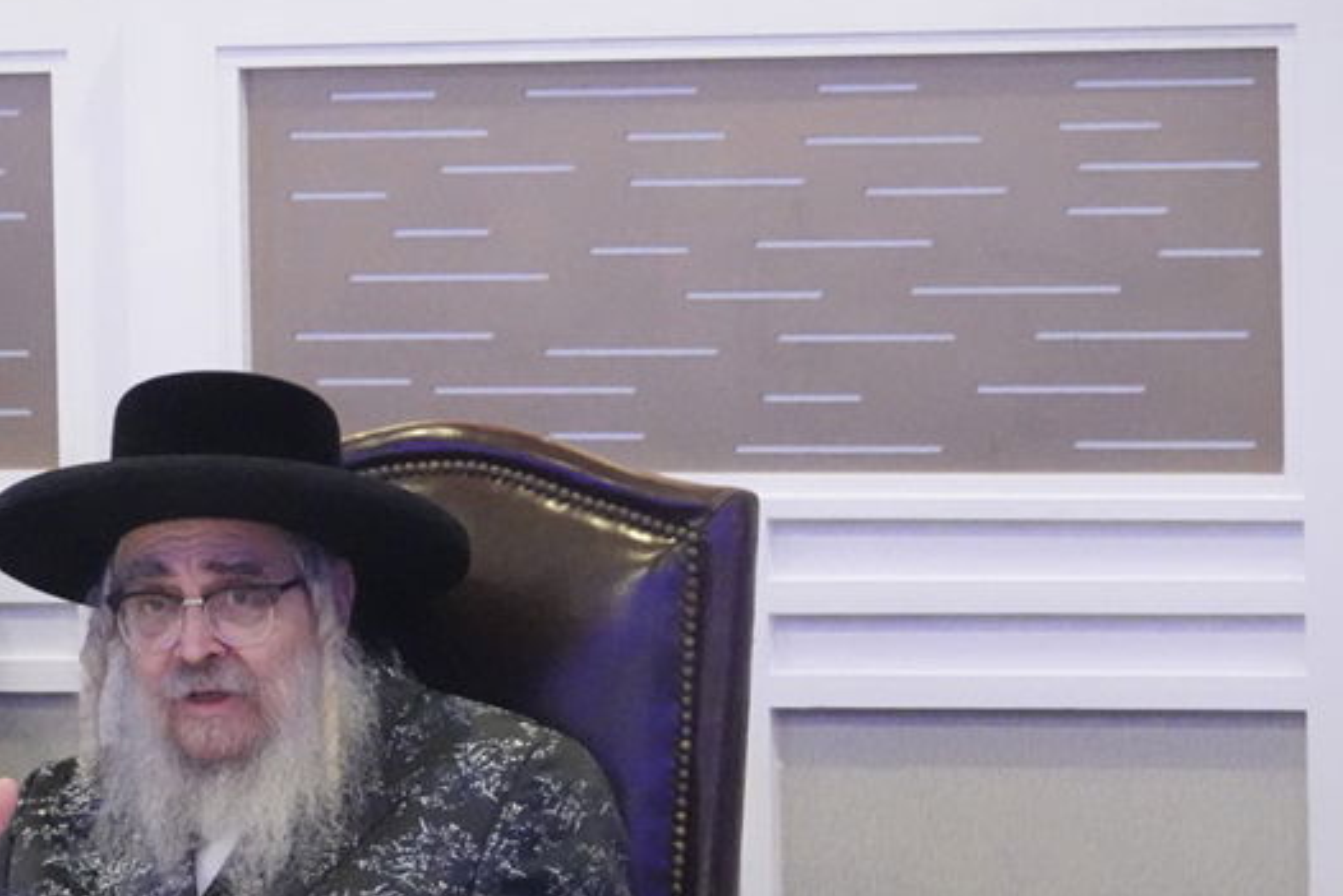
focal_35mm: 292
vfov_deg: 4.7
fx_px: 10896
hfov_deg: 7.0
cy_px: 731
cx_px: 283
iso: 5000
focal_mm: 54.62
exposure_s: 1/160
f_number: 4.5
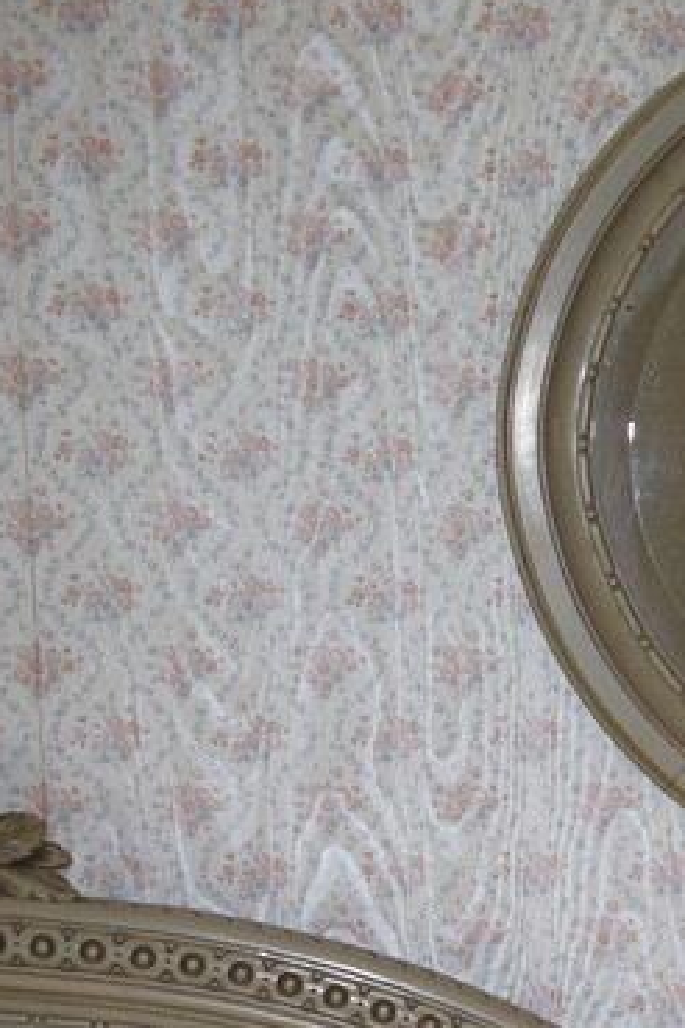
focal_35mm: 104
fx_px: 2968
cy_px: 1477
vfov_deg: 17.8
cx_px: 1072
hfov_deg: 12.4
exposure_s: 1/60
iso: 360
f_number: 3.5
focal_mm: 20
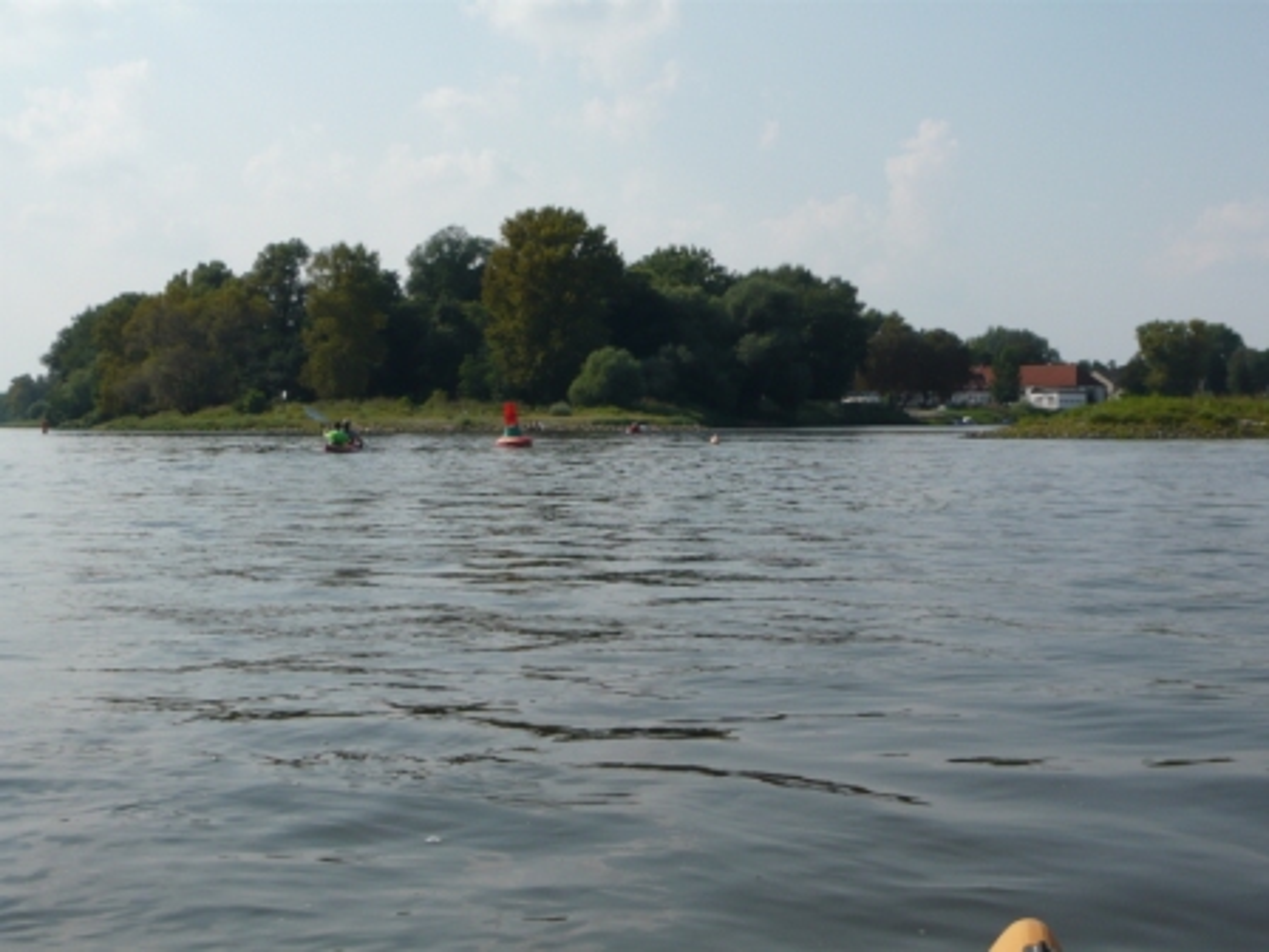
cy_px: 476
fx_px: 1870
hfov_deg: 37.5
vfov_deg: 28.6
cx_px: 634
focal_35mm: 51
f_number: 11
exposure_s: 1/200
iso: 100
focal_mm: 8.4
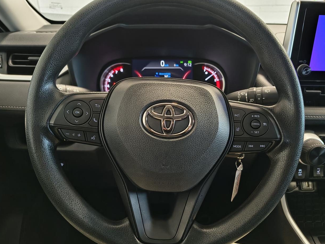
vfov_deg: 54.9
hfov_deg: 69.4
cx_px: 162
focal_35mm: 25
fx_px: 235
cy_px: 122
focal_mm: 5.56
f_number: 1.8
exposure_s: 1/60
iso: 871
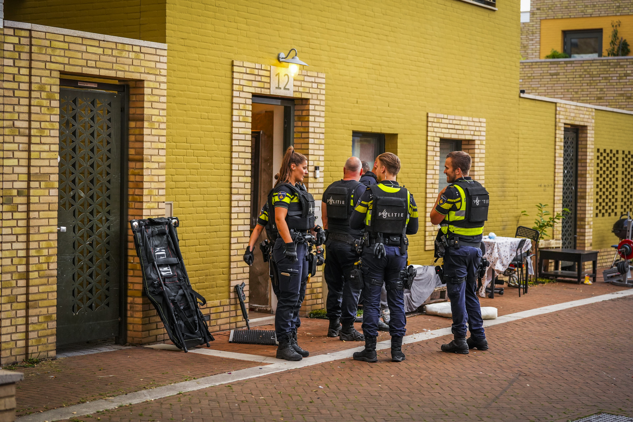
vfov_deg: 19.5
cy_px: 211
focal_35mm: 70
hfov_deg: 28.8
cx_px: 316
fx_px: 1231
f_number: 2.8
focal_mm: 70
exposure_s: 1/500
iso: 1250
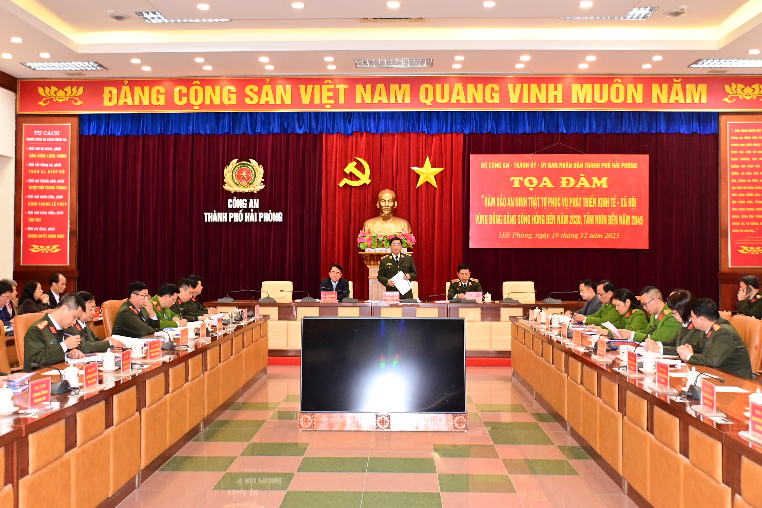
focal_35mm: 40
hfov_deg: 48.5
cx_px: 381
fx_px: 847
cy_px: 254
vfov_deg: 33.4
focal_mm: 27
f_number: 4
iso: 3200
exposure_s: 1/200
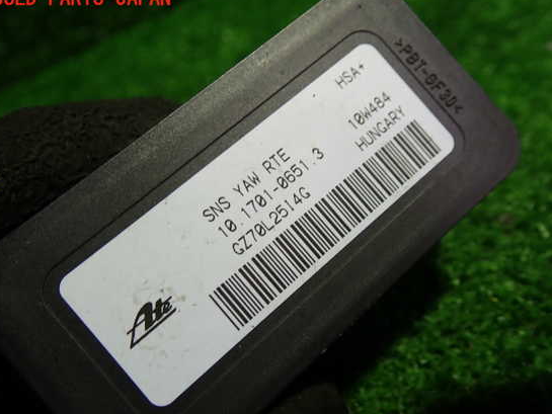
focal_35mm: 33
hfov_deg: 55.3
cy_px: 214
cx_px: 291
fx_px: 526
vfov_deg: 43.0
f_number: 2.3
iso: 160
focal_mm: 5.4
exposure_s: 1/60
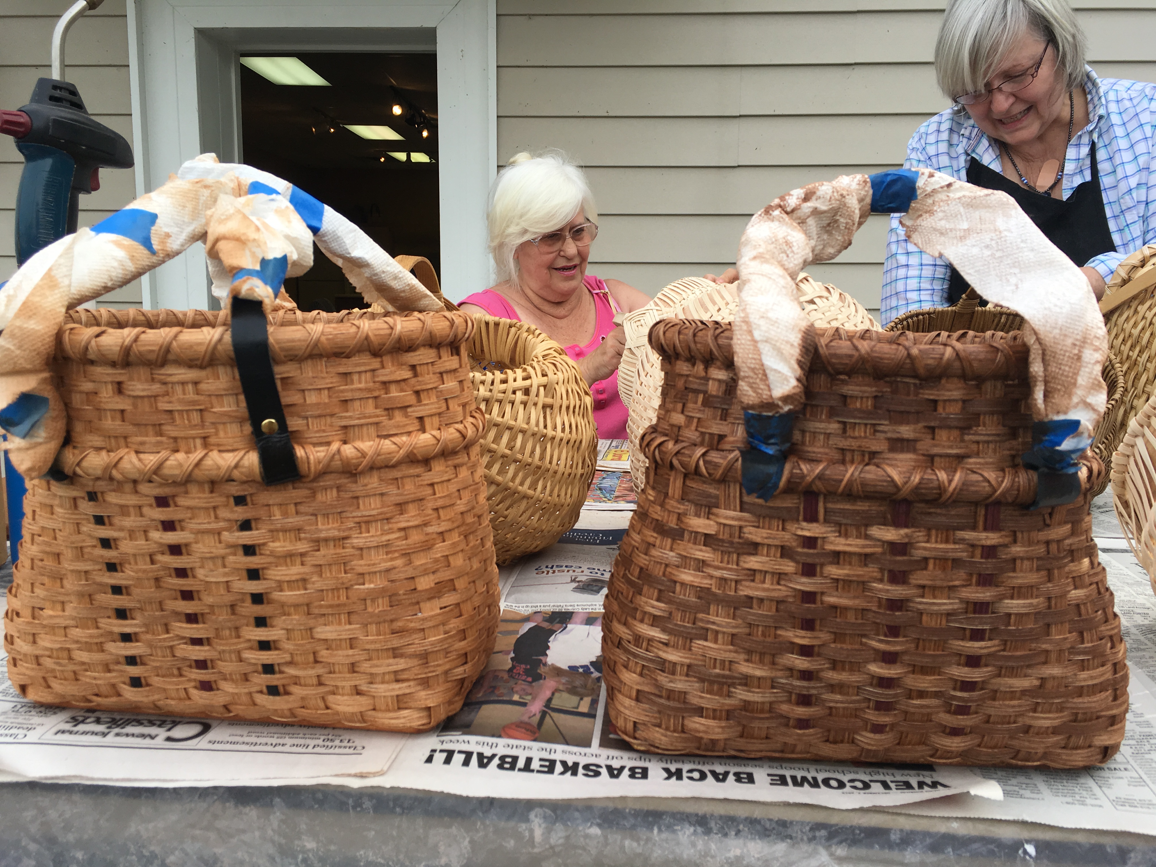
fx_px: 968
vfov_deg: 48.2
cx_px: 578
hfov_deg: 61.7
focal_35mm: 29
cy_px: 434
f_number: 2.2
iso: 25
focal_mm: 4.15
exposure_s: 1/358
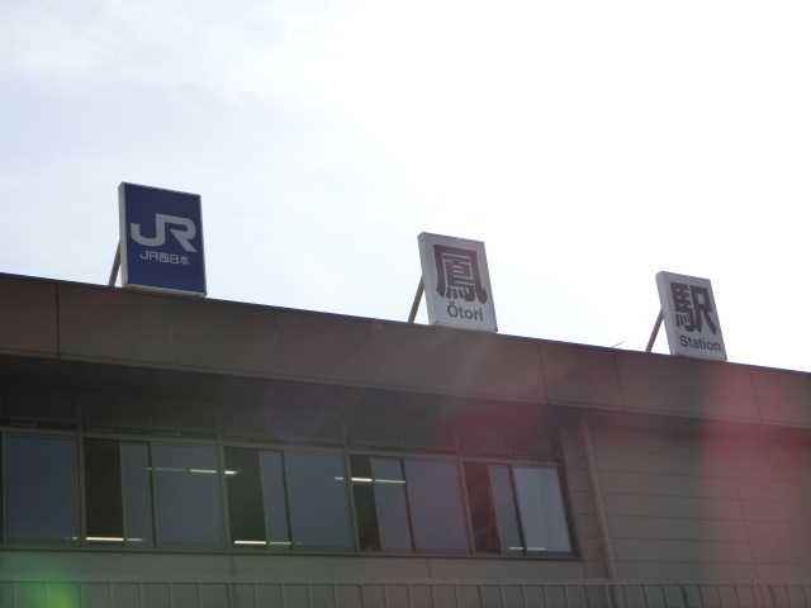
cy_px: 304
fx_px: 1406
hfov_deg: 32.2
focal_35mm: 60
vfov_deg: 24.4
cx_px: 406
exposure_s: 1/800
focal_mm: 10.7
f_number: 5
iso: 80
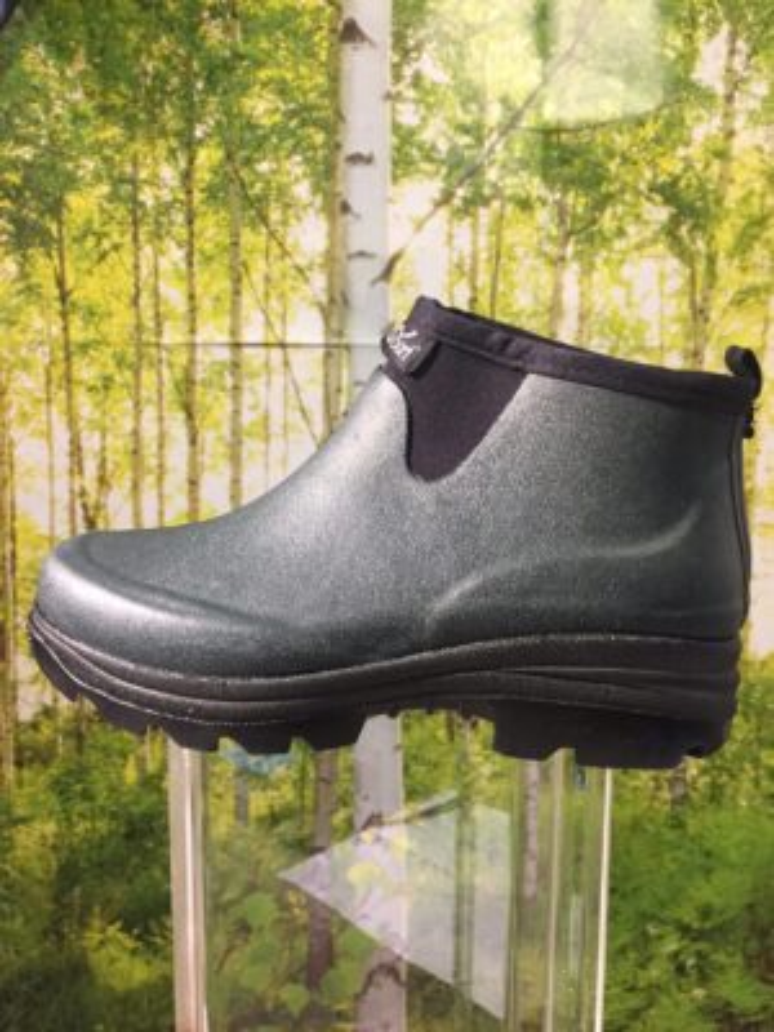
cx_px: 387
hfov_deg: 48.2
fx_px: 865
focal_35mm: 29
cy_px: 516
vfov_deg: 61.7
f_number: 2.2
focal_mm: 4.15
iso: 200
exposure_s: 1/33
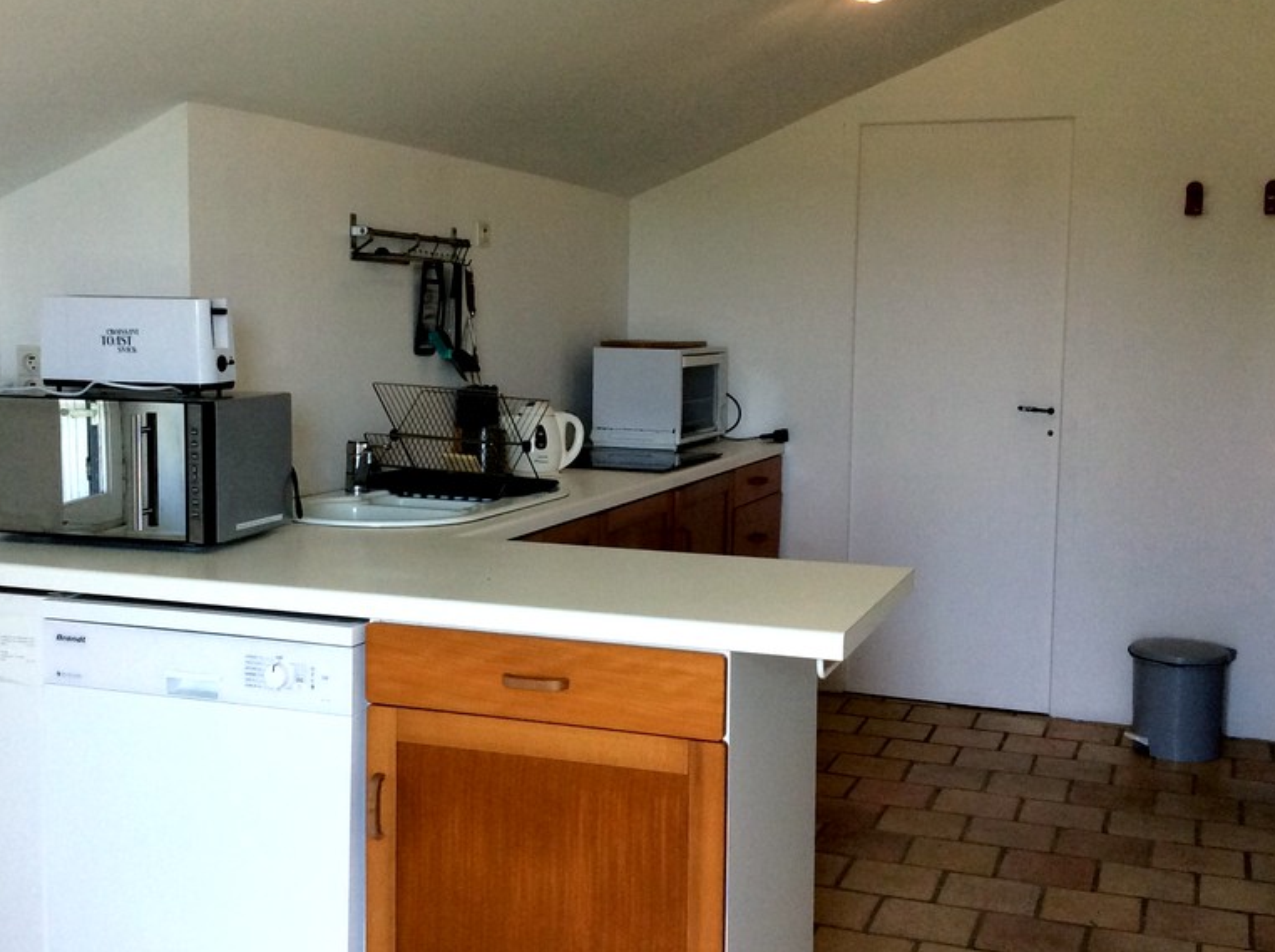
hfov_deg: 43.9
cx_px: 616
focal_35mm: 43
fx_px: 1581
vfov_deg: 33.5
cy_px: 443
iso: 64
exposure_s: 1/120
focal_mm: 3.3
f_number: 2.4
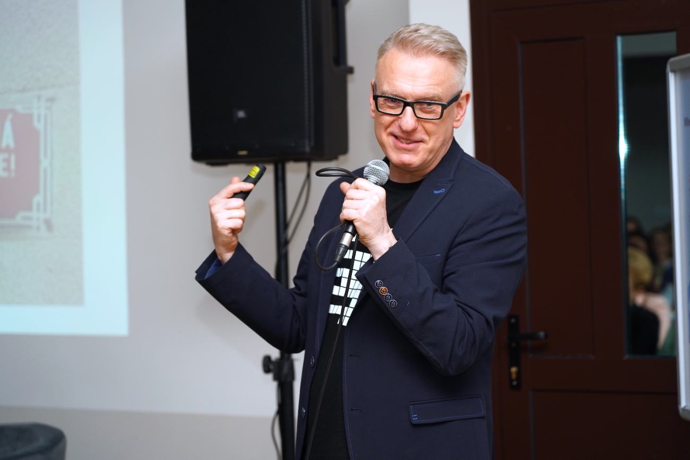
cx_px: 345
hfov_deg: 19.5
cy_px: 230
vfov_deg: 13.0
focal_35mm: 105
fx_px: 2013
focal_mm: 105
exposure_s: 1/100
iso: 400
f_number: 4
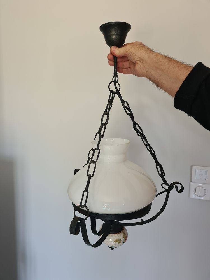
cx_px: 105
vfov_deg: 67.3
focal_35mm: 26
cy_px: 140
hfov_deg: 53.1
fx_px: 210
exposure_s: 1/50
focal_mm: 5.4
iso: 160
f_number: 1.8
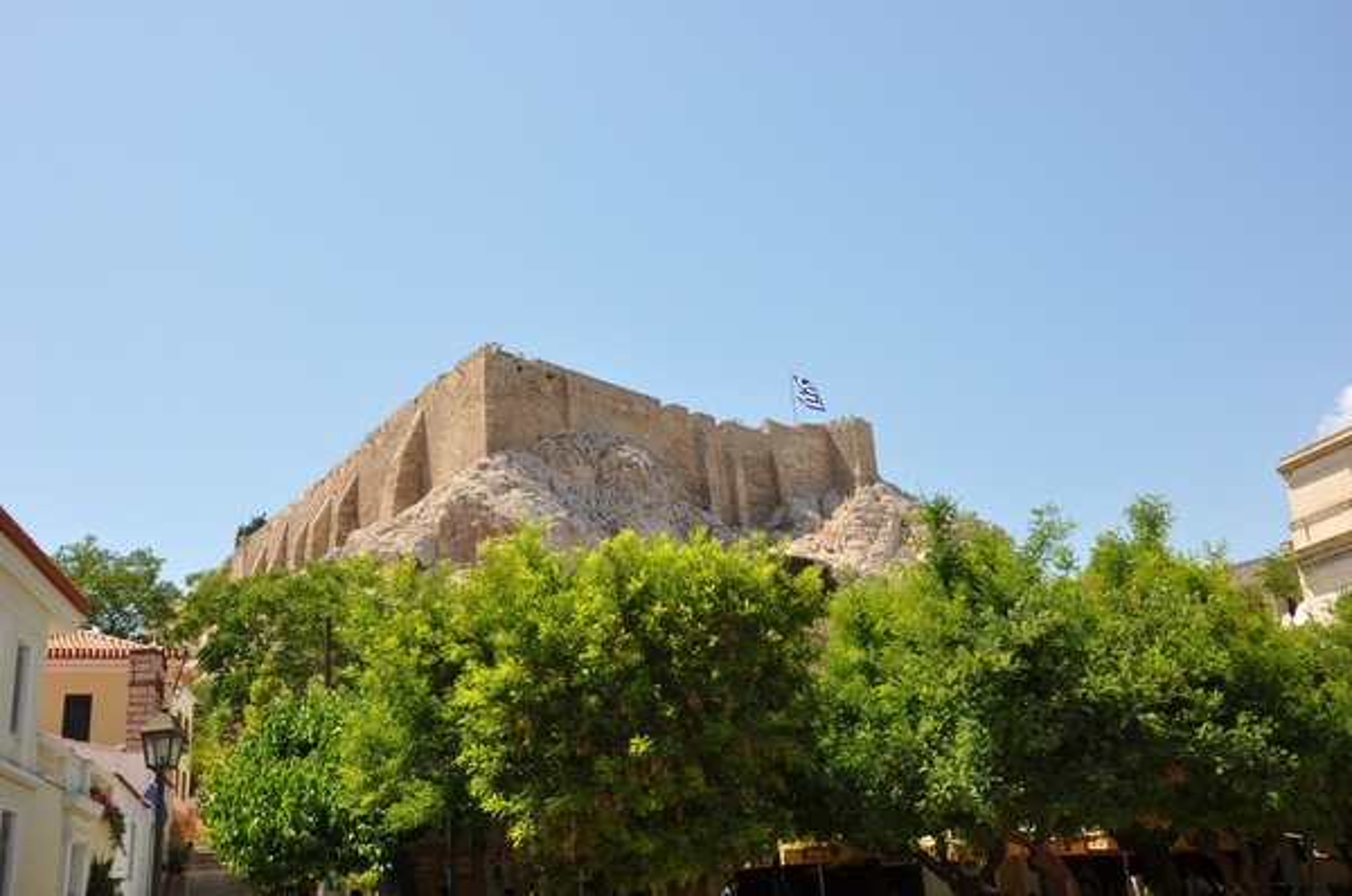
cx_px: 676
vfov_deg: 34.1
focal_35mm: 39
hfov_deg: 49.6
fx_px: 1462
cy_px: 448
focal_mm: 26
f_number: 9
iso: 200
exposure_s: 1/320
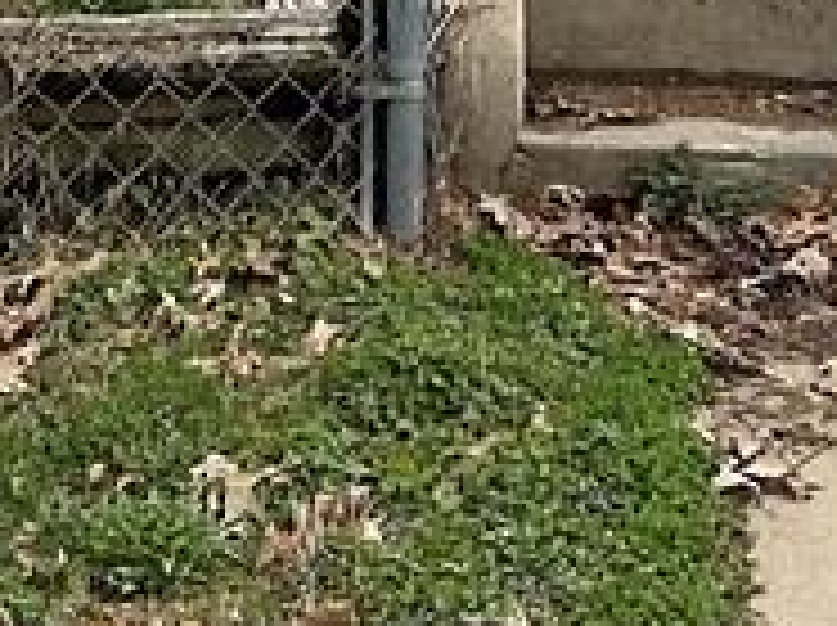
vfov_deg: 8.3
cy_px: -968
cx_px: 396
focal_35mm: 160
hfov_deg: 12.4
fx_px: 3864
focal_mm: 3
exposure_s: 1/1848
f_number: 1.8
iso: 16
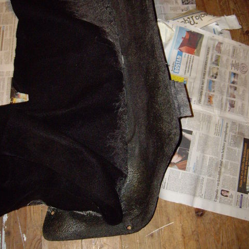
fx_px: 366
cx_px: 124
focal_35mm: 45
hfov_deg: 37.6
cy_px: 92
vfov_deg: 37.3
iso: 400
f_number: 2.7
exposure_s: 1/40
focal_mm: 6.2
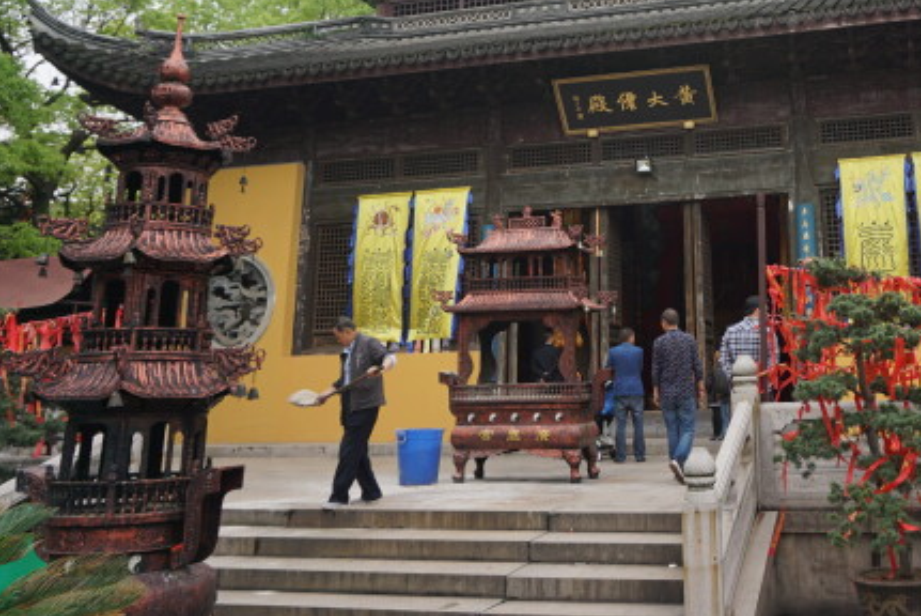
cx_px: 673
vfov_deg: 33.3
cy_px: 124
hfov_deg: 47.9
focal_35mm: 39
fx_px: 998
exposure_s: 1/80
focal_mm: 16
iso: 100
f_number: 5
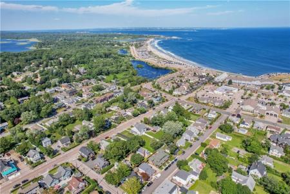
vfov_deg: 57.2
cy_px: 97
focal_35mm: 22
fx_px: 177
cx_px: 145
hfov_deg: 78.6
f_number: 2.8
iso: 110
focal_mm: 8.38
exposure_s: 1/2000
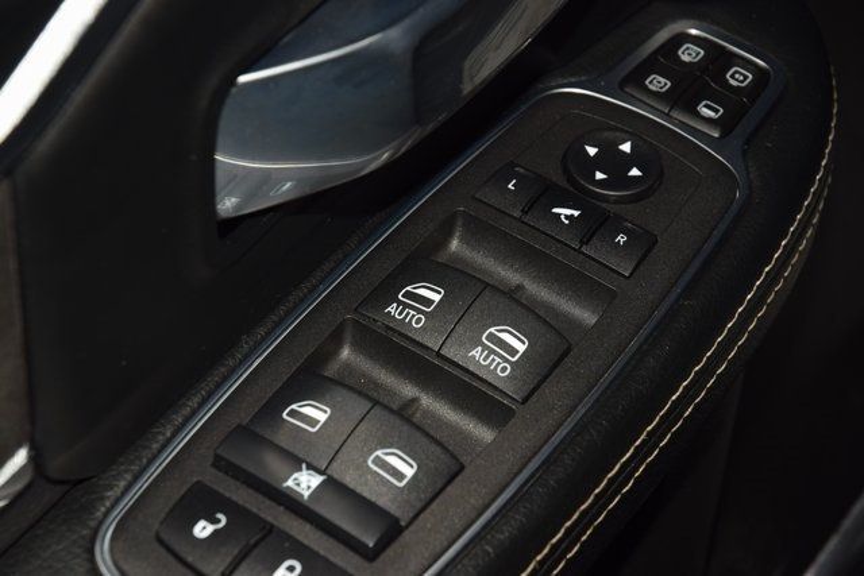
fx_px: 2520
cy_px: 288
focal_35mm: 105
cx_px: 432
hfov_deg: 19.5
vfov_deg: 13.0
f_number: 8
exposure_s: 1/125
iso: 100
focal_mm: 70
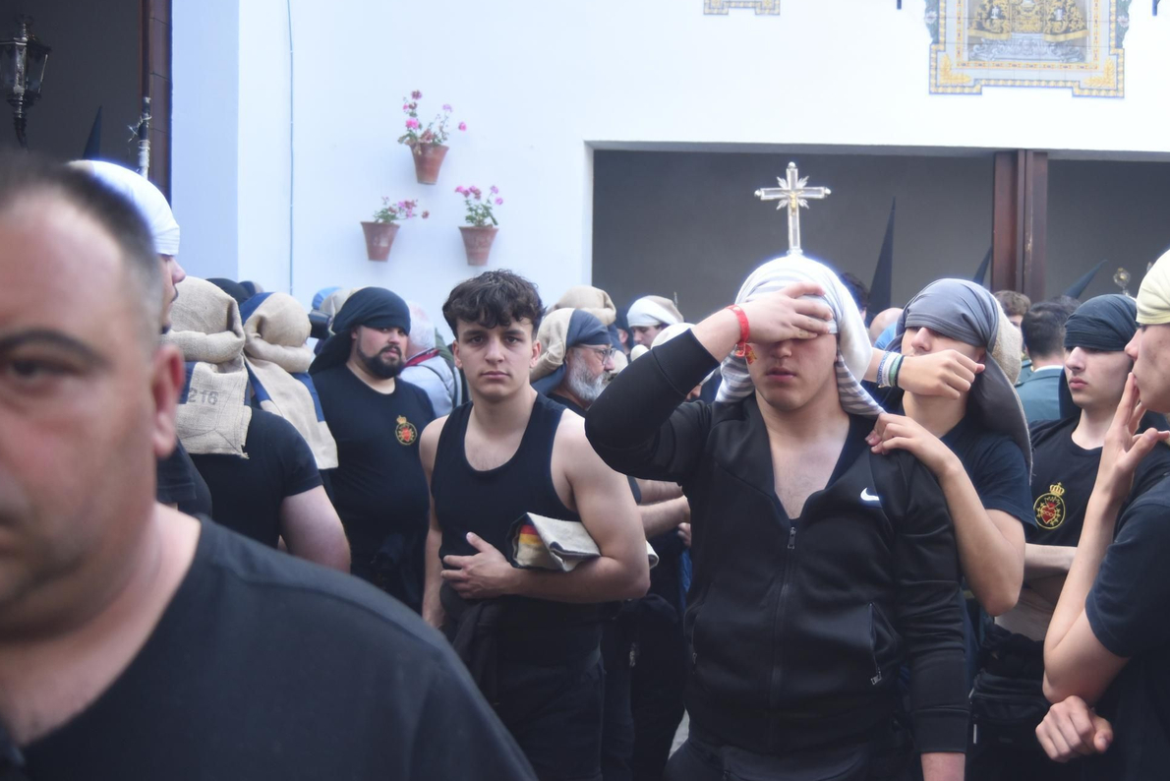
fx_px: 1268
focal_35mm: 39
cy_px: 401
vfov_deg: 34.2
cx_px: 733
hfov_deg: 49.1
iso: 900
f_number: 3.5
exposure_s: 1/640
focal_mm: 29
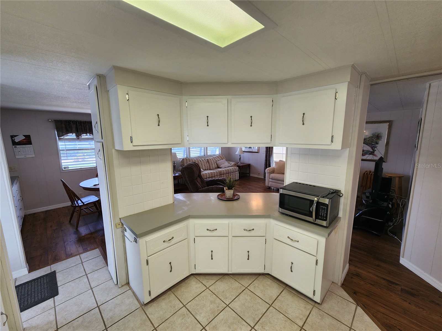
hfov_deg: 106.2
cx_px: 221
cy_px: 166
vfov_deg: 89.9
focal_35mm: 13
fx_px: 166
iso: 100
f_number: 2.2
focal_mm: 2.2
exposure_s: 1/60
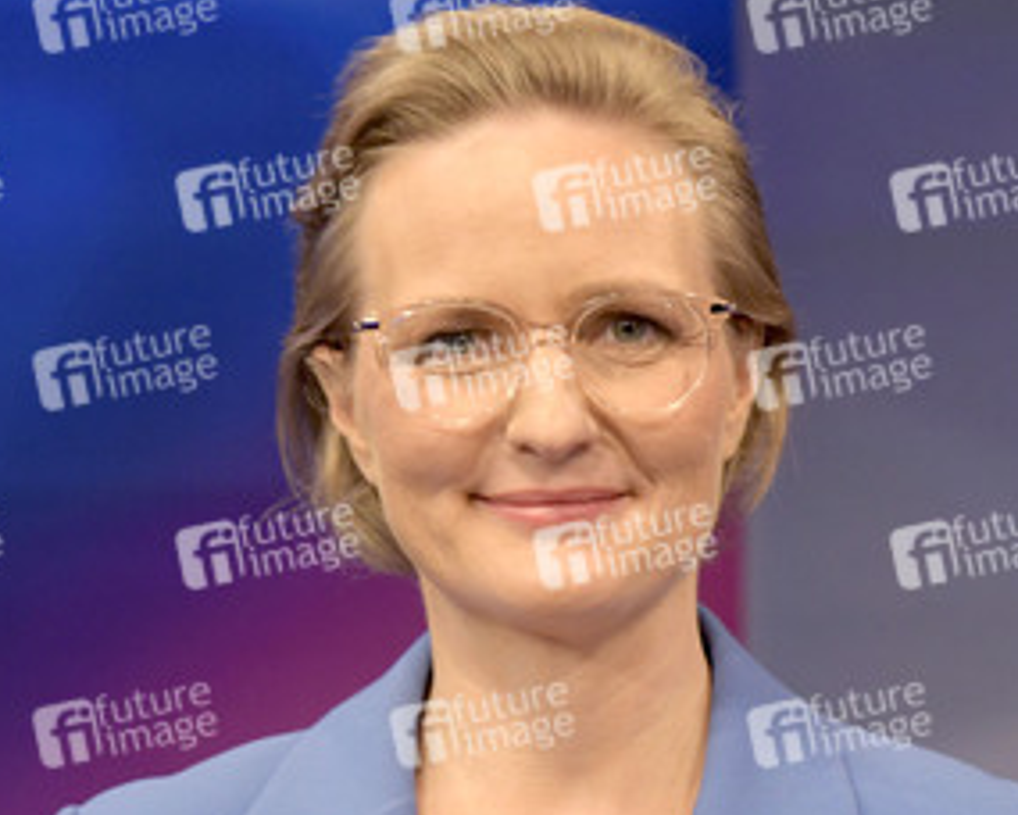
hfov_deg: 18.5
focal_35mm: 104
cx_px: 530
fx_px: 3133
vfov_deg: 14.8
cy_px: 458
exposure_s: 1/160
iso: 1600
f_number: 5.6
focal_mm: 70
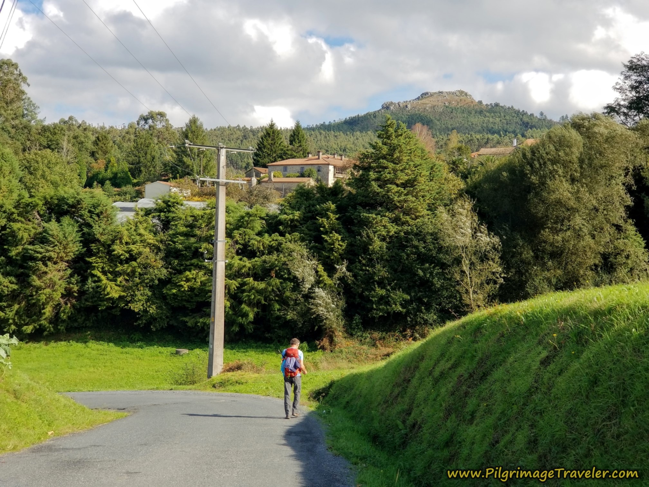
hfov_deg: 36.8
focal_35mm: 52
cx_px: 324
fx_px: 975
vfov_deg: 28.0
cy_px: 244
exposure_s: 1/509
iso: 25
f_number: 2.4
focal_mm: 6
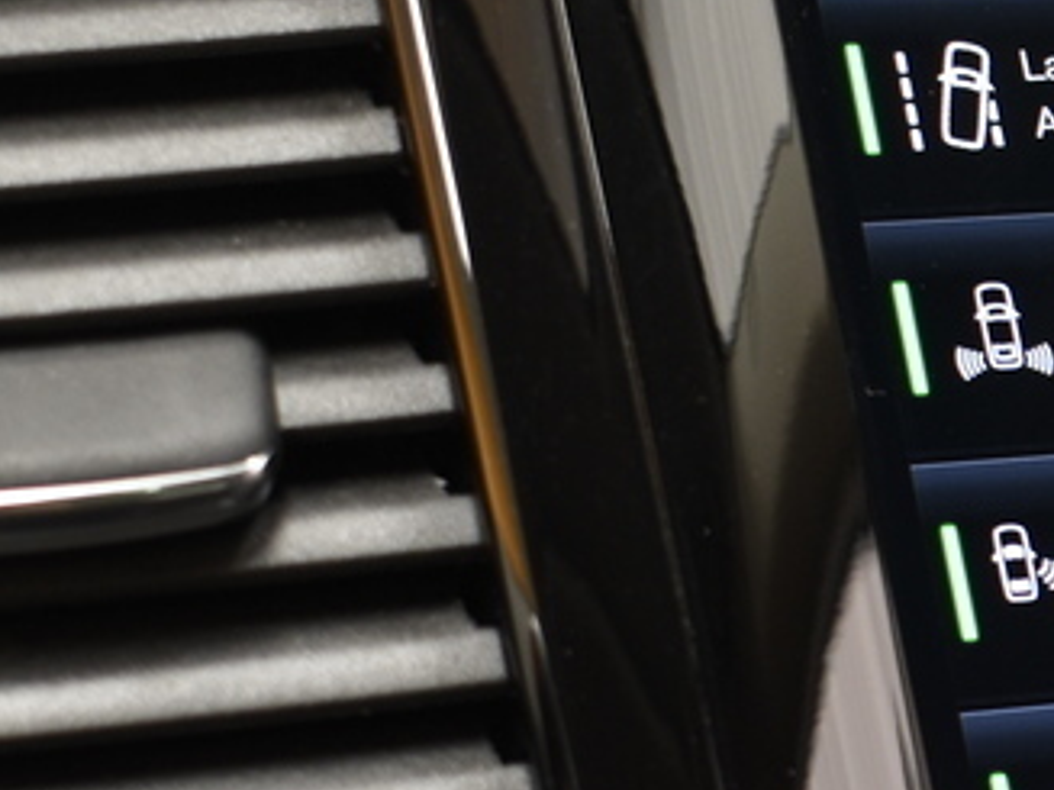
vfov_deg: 7.9
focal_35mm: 186
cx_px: 1473
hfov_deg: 10.4
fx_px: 5661
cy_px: 796
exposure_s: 1/5
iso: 200
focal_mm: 26
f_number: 4
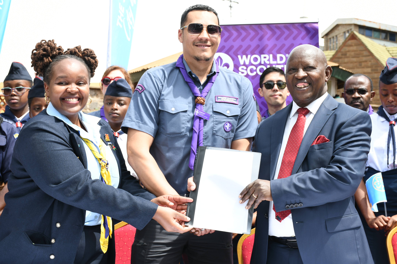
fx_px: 662
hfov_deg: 33.4
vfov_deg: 22.6
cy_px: 132
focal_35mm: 60
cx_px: 198
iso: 100
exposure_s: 1/100
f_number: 7.1
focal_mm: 40
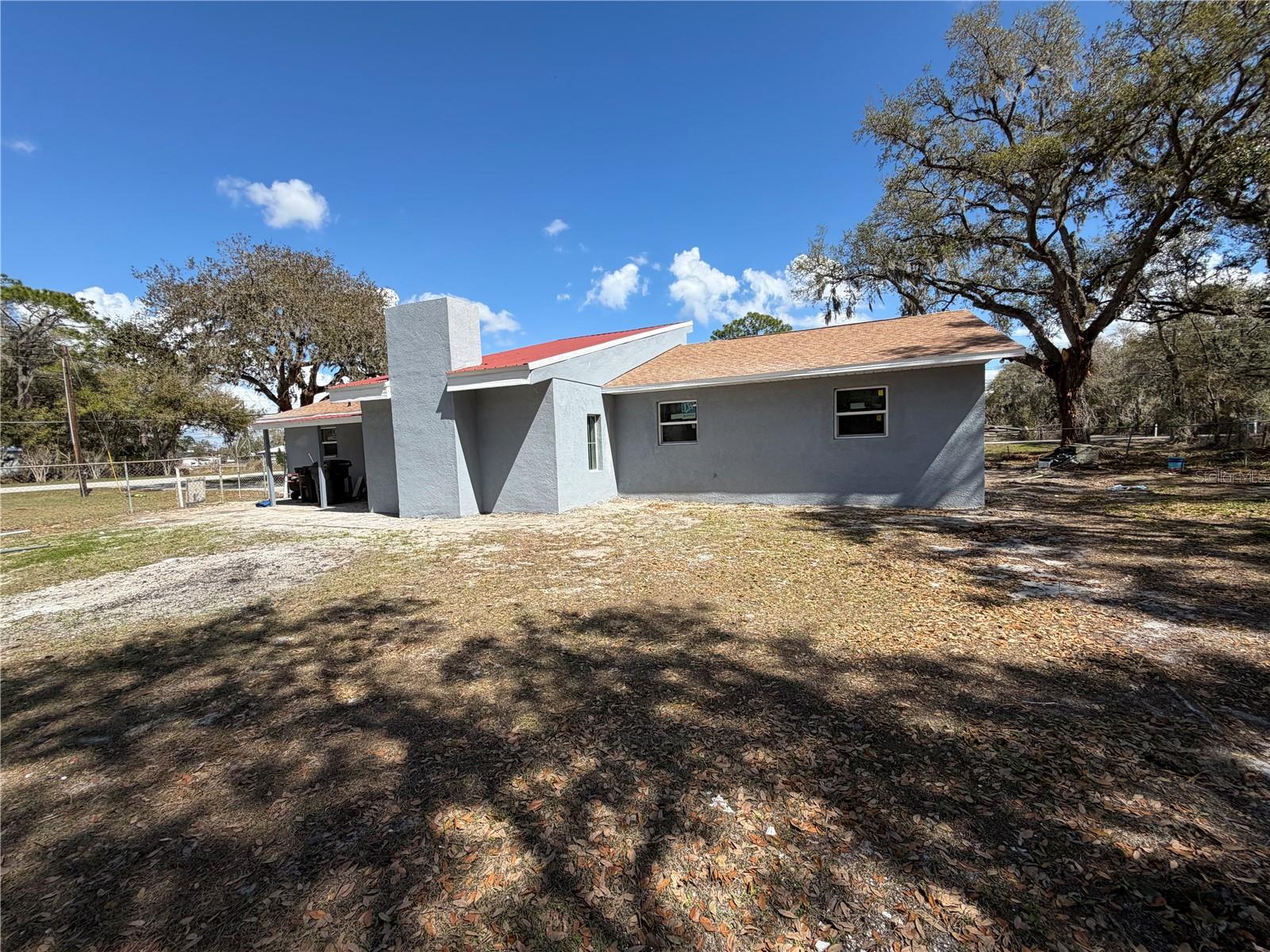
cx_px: 635
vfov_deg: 85.7
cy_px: 476
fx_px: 514
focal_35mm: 14
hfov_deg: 102.1
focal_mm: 2.22
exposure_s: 1/770
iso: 25
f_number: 2.2
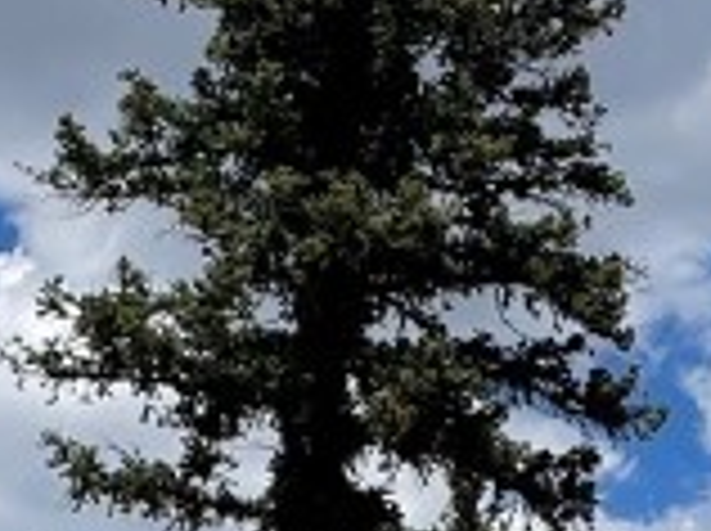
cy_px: 922
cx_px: 626
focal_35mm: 169
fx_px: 3466
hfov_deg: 11.6
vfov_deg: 8.5
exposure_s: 1/4831
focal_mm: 4.2
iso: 32
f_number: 1.6
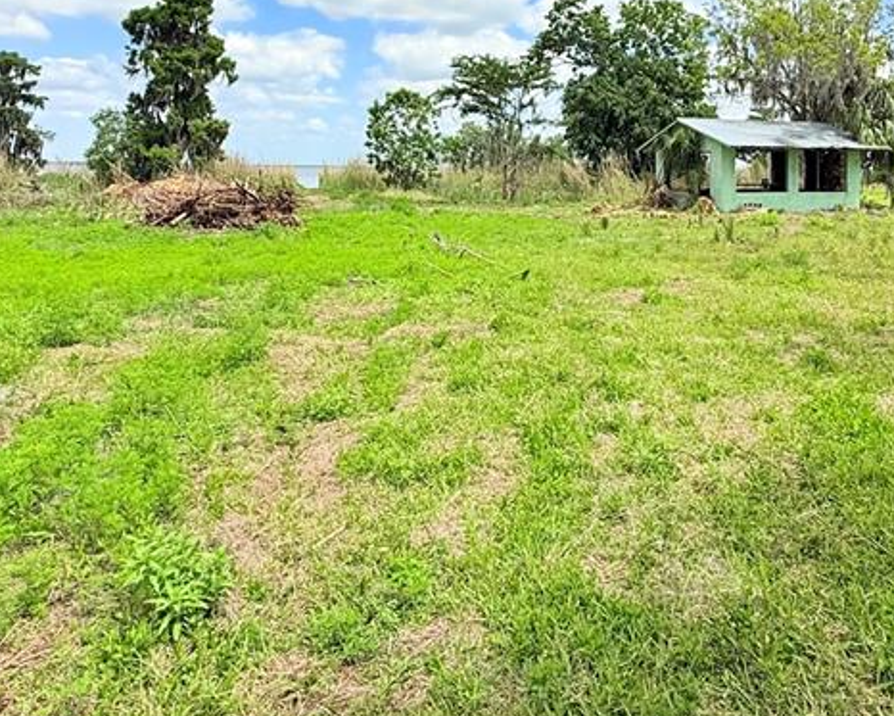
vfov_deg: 46.3
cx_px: 562
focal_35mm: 30
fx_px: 794
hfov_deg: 58.0
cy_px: 157
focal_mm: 2.22
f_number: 2.2
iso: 50
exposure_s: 1/2506
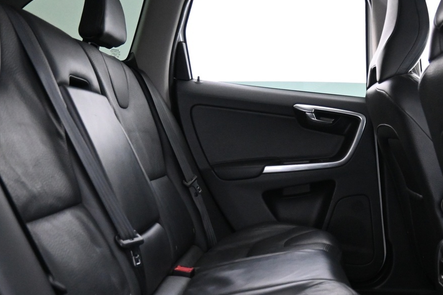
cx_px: 287
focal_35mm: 44
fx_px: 541
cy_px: 215
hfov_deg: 44.0
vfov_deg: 30.1
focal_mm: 16
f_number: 3.5
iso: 3600
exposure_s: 1/25
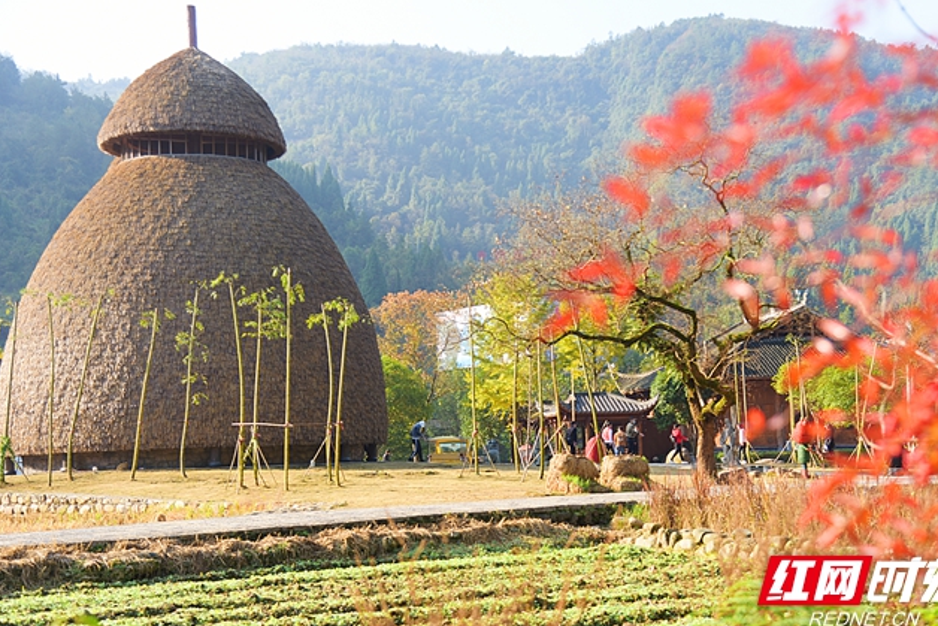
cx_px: 514
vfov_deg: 23.4
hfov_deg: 34.5
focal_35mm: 58
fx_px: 1511
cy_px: 325
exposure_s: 1/200
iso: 100
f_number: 4
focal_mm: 52
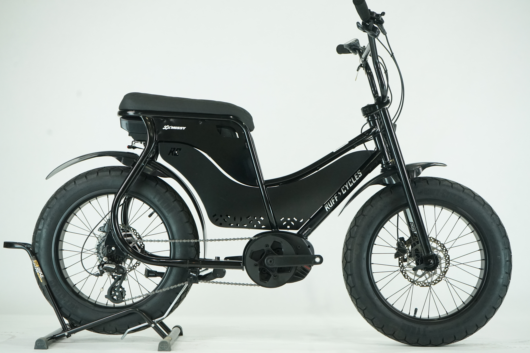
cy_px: 176
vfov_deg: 21.2
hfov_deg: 31.4
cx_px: 265
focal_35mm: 64
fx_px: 942
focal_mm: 64
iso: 2500
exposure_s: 1/200
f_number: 7.1
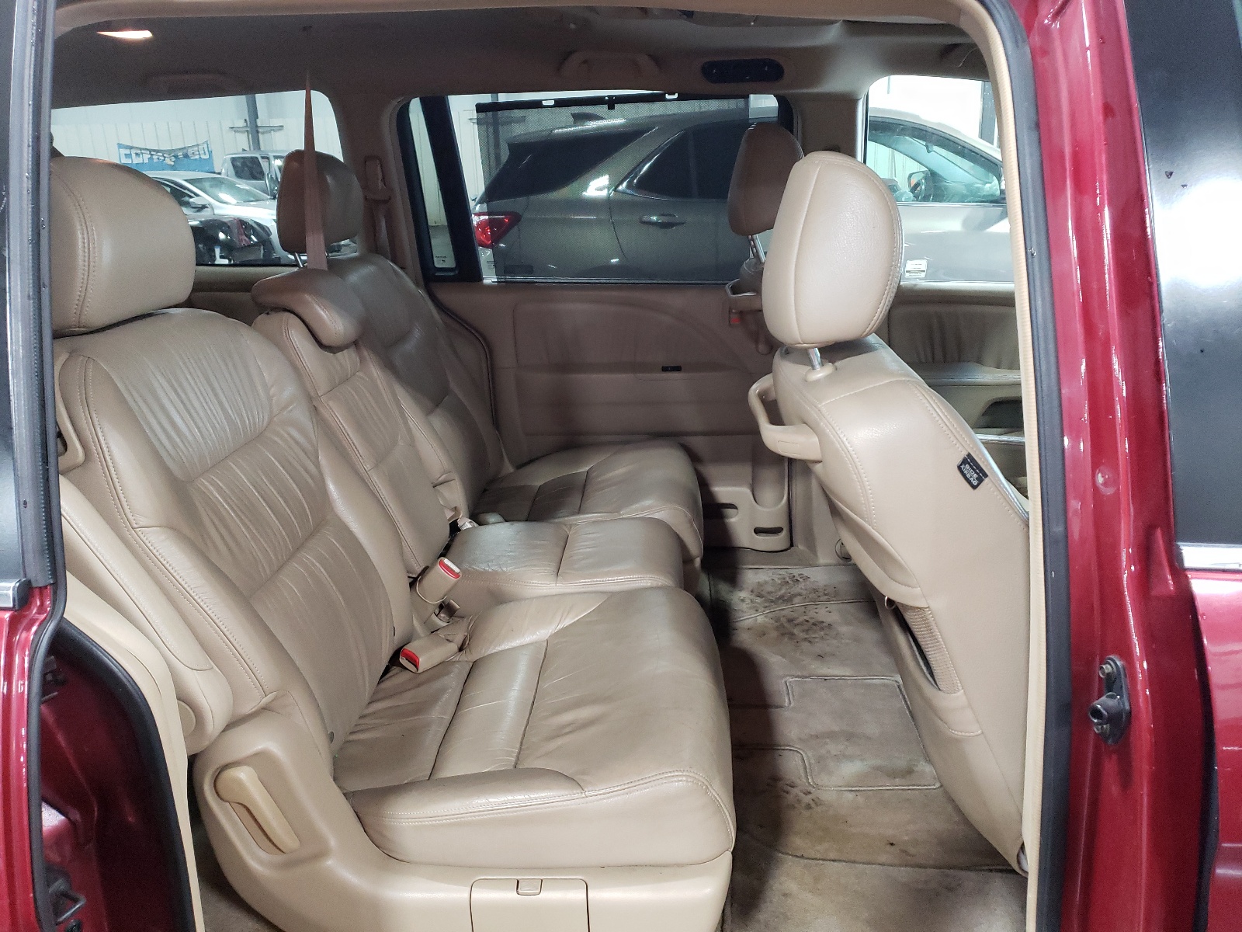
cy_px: 466
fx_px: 933
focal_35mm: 26
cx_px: 621
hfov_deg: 67.3
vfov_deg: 53.1
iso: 374
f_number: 1.5
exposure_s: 1/30
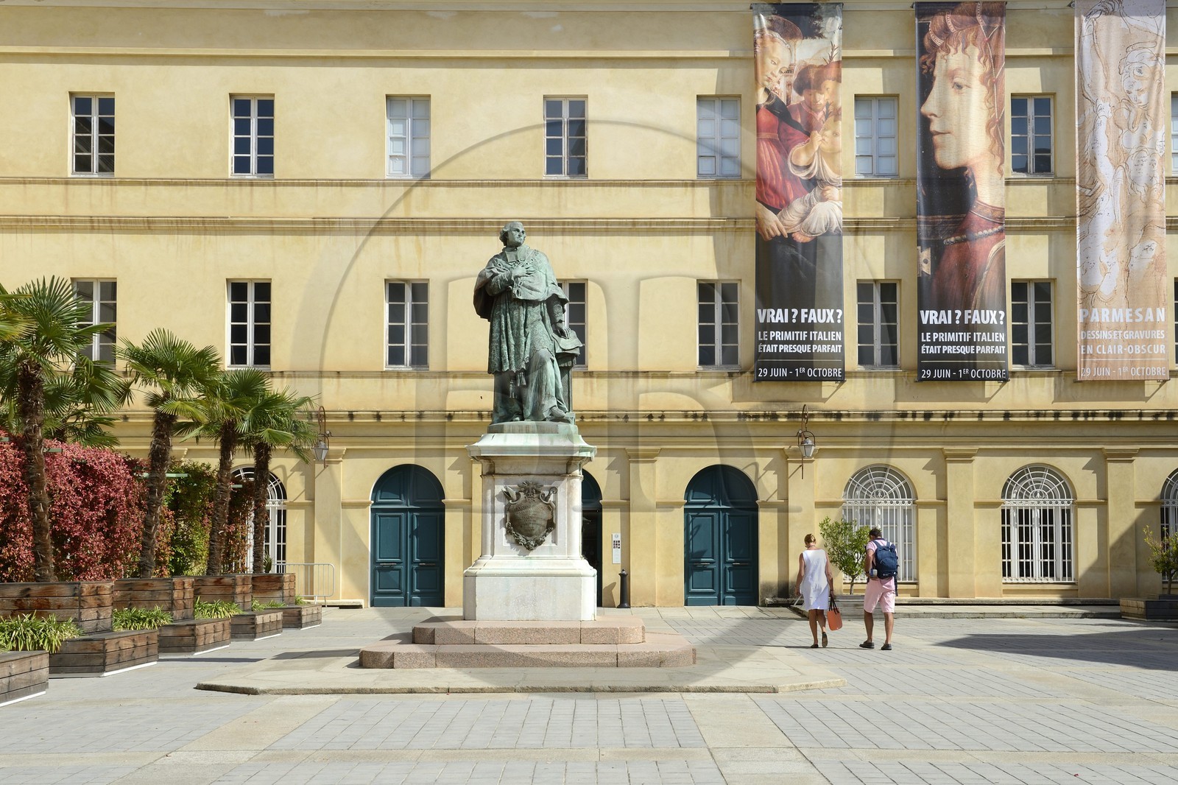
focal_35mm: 38
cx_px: 589
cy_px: 392
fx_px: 1243
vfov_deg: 35.0
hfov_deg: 50.7
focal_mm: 38
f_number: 11
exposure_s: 1/250
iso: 200
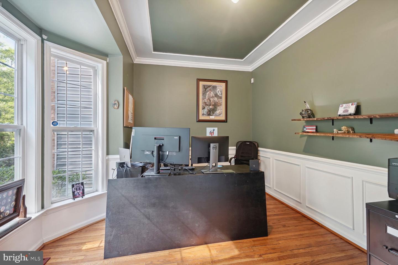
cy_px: 132
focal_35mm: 16
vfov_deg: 73.7
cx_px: 199
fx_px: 177
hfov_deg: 96.7
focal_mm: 16
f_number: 9
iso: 800
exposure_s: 1/8
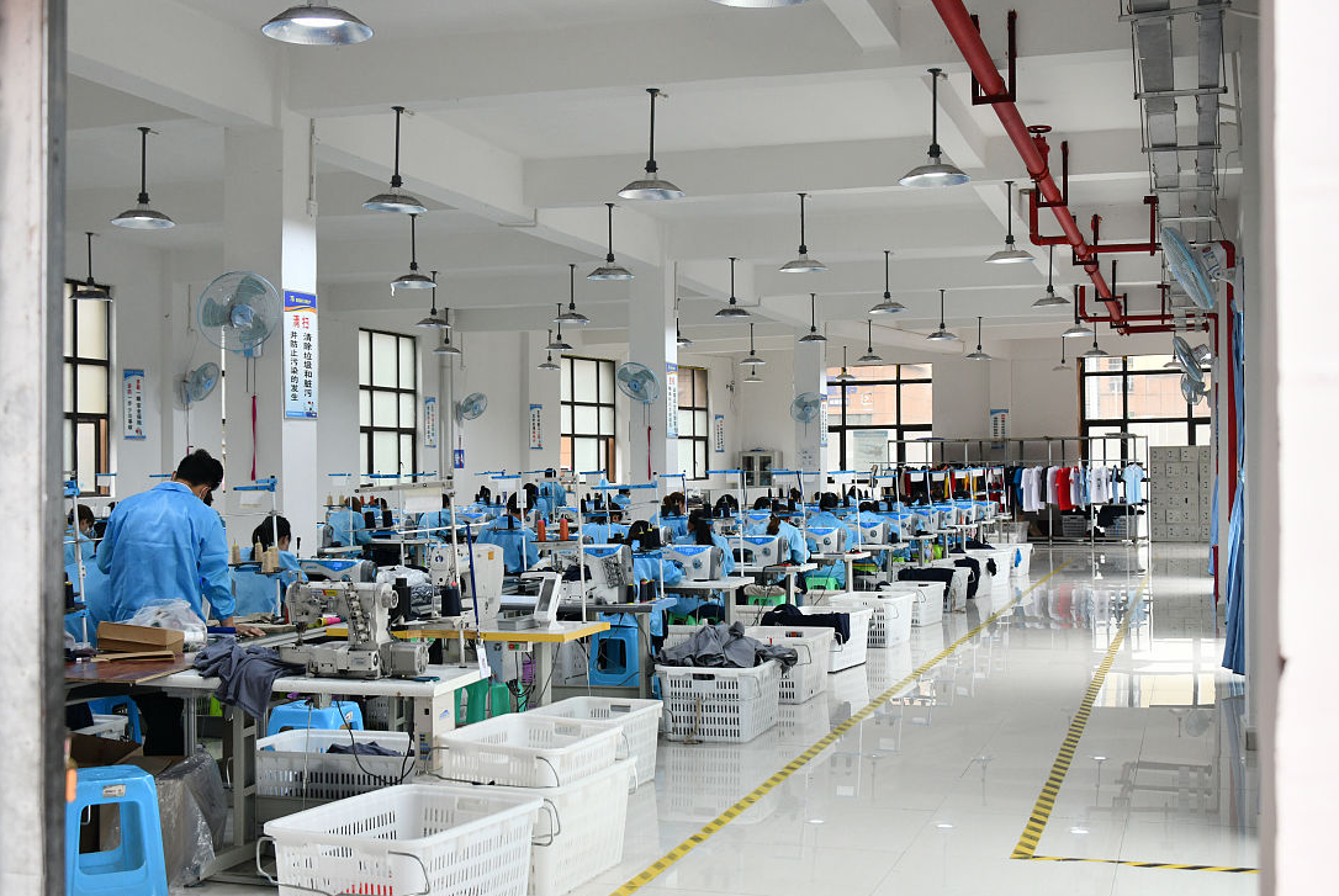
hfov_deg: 46.3
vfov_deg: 32.0
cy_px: 473
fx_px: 1564
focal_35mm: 42
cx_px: 636
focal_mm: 38
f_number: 4.5
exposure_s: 1/400
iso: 800
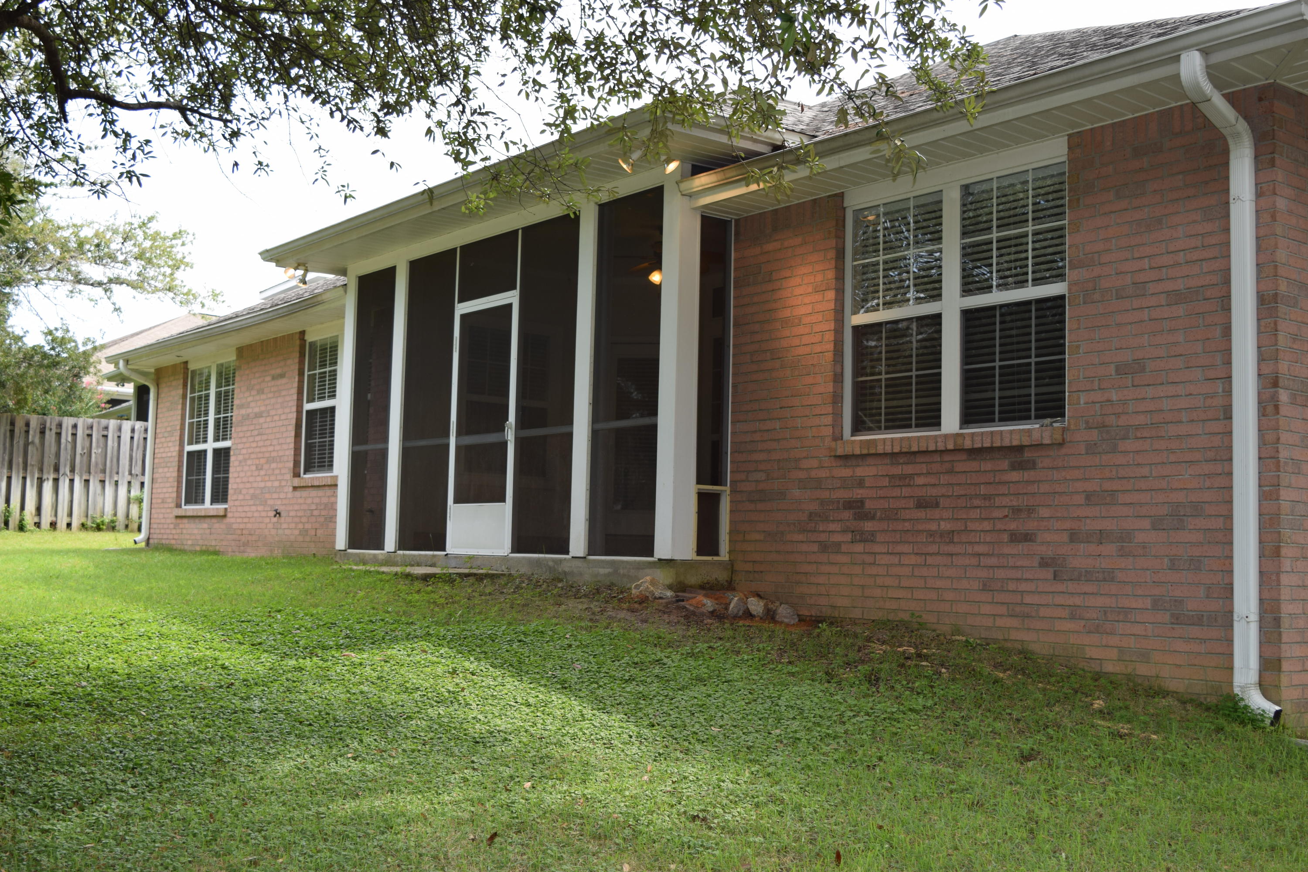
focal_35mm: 40
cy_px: 436
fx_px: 1471
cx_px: 654
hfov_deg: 47.9
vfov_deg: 33.0
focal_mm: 27
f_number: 5.6
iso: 110
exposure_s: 1/125
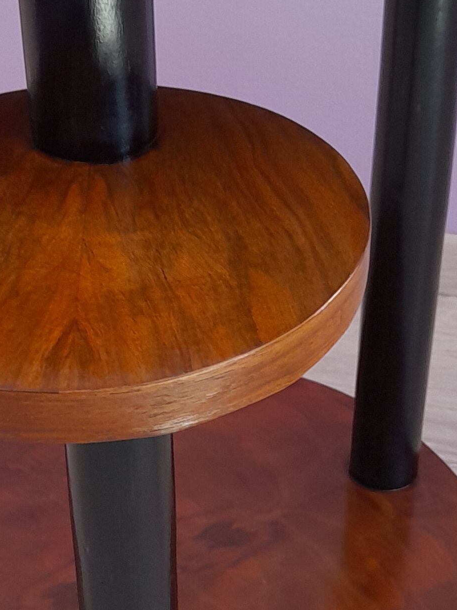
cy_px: 364
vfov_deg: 23.8
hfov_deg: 18.0
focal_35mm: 82
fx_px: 1443
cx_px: 163
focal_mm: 4.6
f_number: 2
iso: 100
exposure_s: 1/50
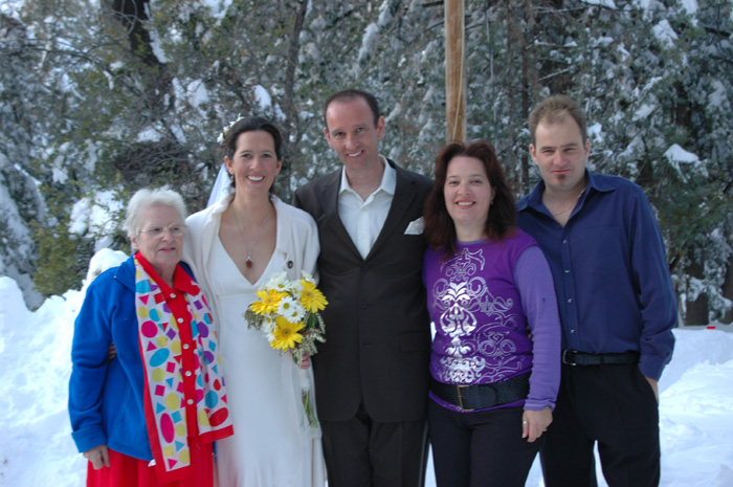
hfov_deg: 37.9
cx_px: 366
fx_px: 1068
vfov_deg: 25.7
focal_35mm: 52
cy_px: 244
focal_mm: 35
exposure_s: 1/50
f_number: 4
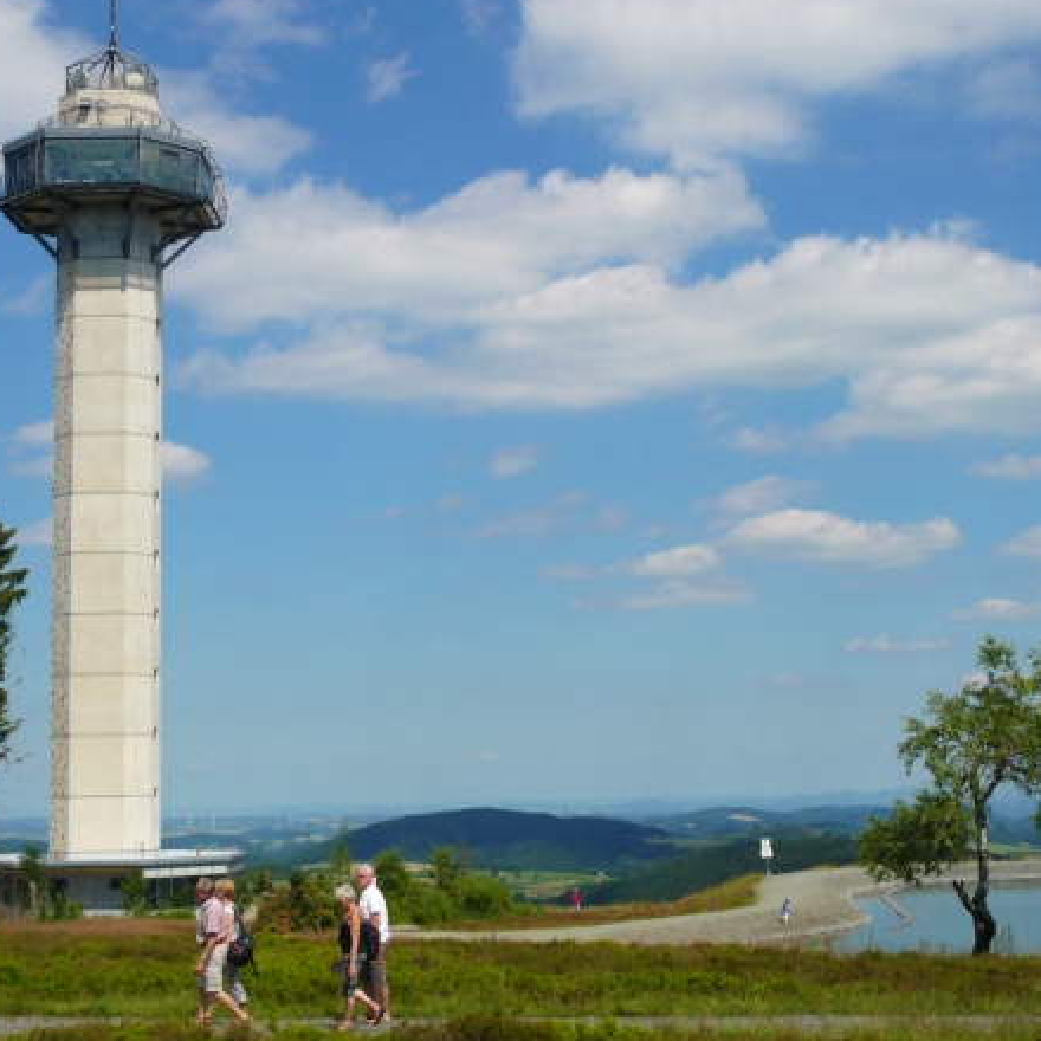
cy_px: 520
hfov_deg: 29.1
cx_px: 528
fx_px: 2007
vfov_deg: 29.1
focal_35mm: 59
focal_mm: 8.1
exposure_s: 1/250
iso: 100
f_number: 10
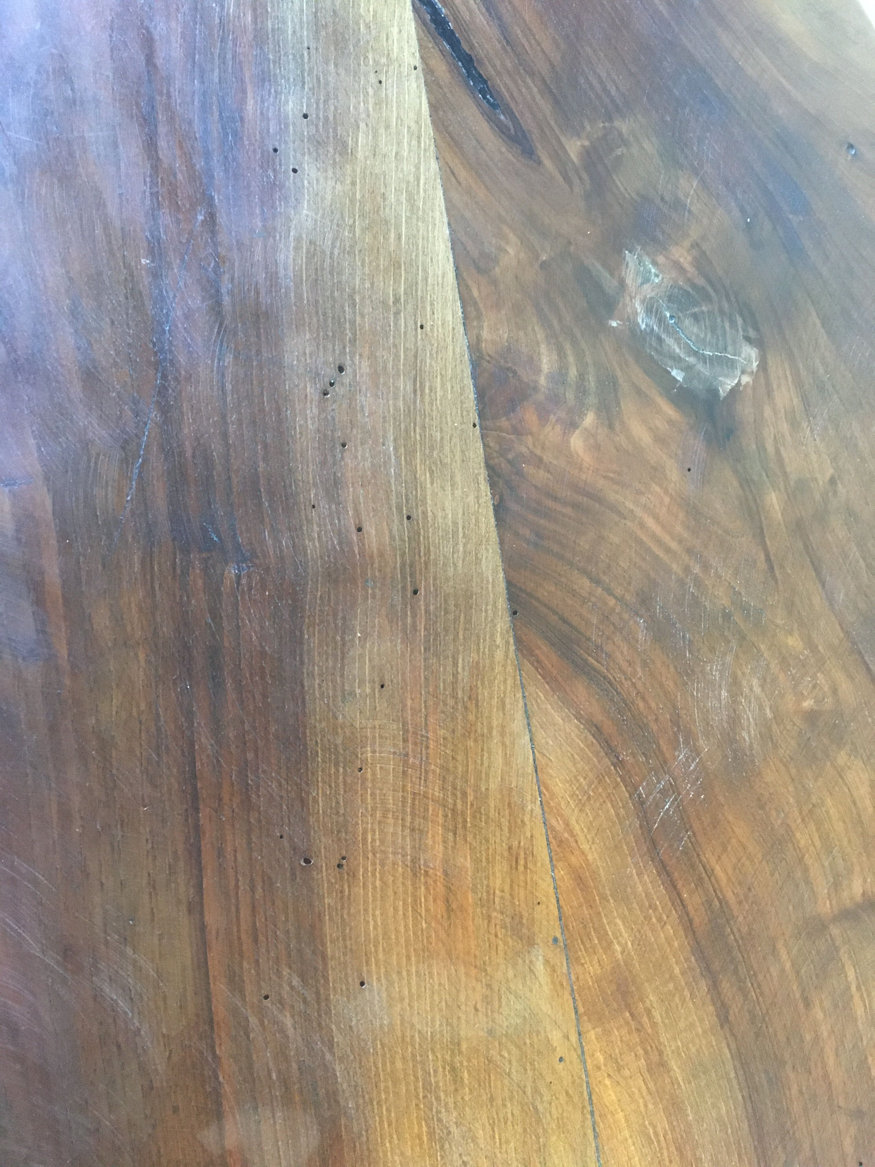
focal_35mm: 29
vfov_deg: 61.7
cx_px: 438
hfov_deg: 48.2
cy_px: 584
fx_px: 977
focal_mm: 4.15
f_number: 2.2
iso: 250
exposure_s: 1/17
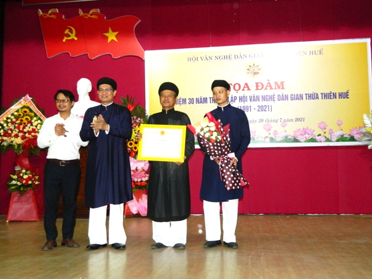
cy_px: 140
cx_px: 186
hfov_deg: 45.8
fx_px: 441
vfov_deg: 35.1
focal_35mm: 41
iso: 320
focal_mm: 7.3
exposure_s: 1/40
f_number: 3.5
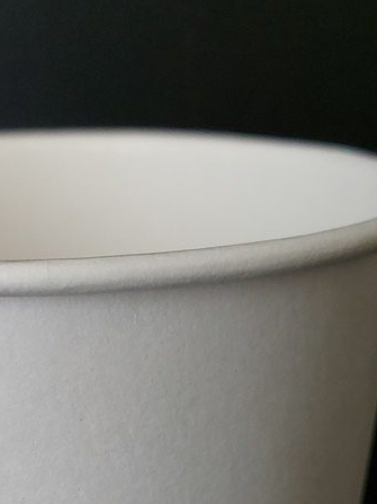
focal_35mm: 86
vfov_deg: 22.2
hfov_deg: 17.0
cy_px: 466
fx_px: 1249
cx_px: 86
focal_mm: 5.23
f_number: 1.8
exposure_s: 1/50
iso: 160
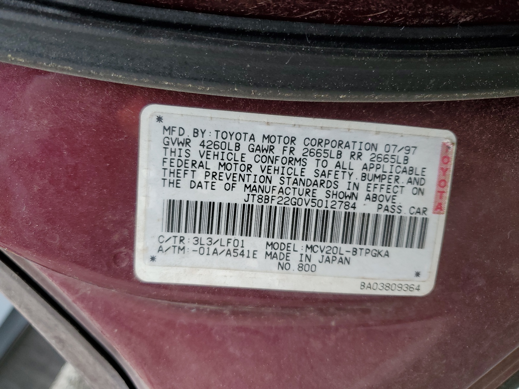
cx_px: 260
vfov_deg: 53.1
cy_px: 194
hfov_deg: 67.3
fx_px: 390
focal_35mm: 26
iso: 56
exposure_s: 1/120
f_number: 1.5
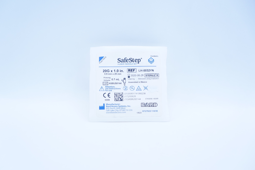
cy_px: 85
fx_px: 382
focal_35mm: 54
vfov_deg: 25.0
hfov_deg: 36.9
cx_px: 128
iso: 800
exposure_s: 1/200
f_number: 5
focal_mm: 36
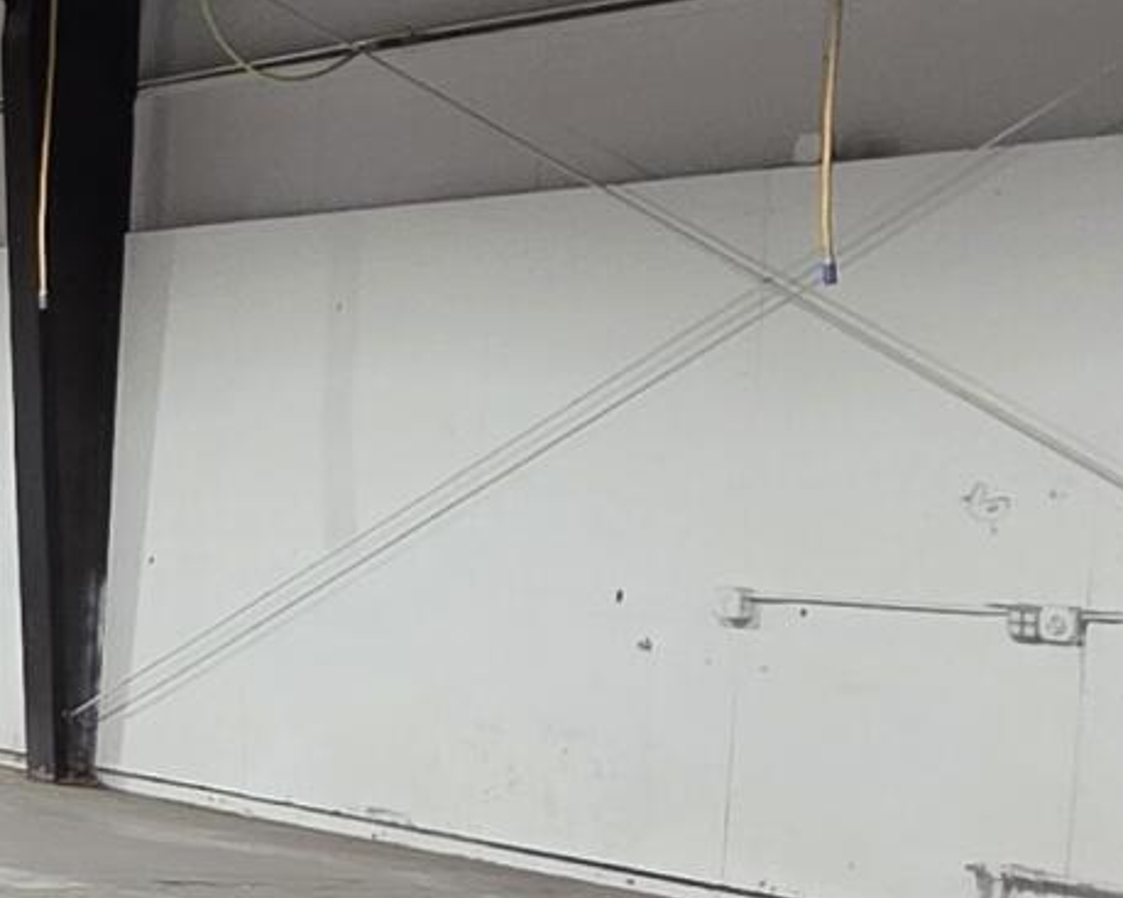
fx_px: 2758
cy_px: 599
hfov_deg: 14.1
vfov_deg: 18.4
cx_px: -1673
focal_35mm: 83
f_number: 1.9
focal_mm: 2.2
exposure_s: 1/120
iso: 125
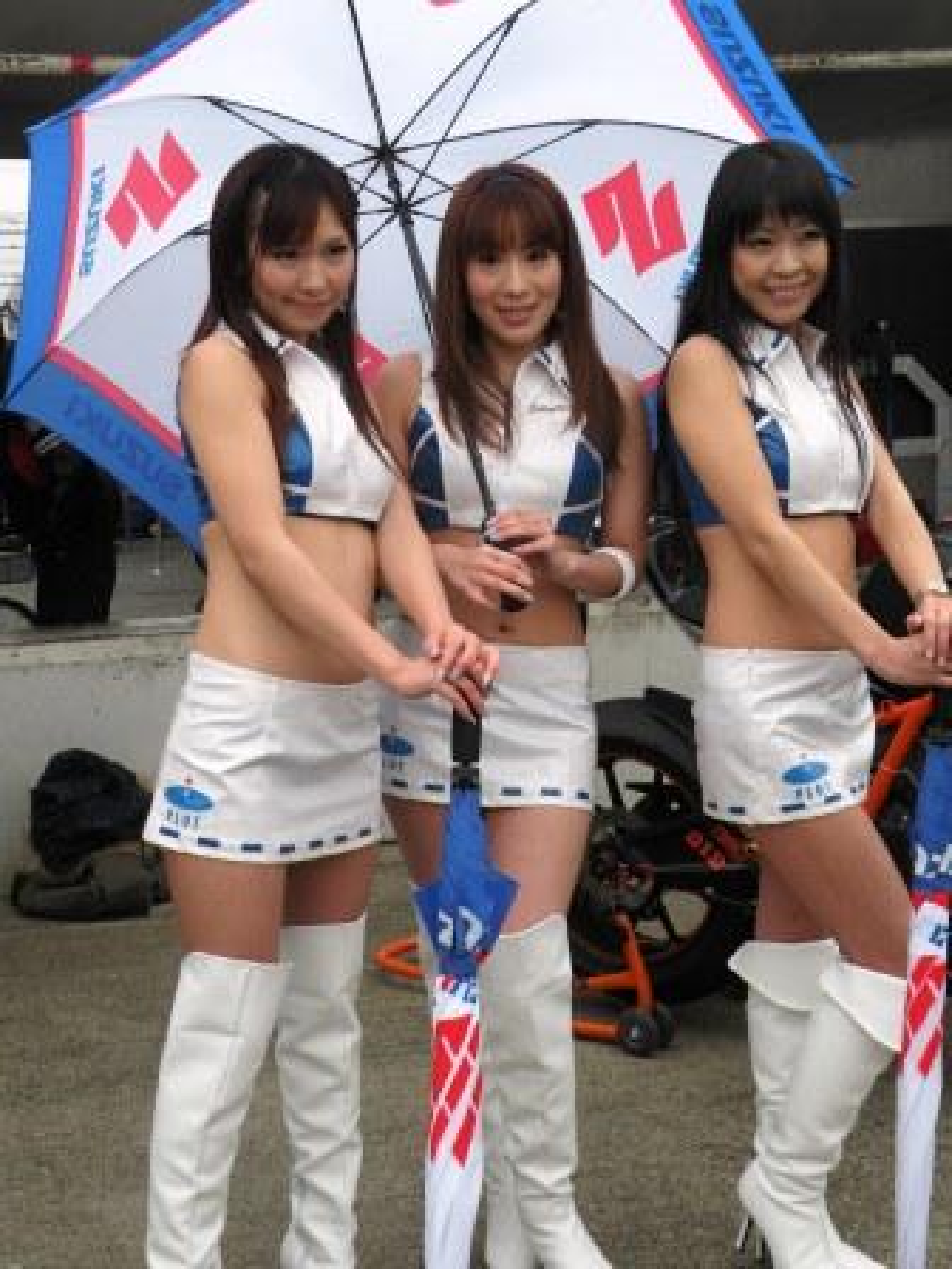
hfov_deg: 26.1
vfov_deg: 34.3
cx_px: 476
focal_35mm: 56
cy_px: 634
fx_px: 2053
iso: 64
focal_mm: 9.8
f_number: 4
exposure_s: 1/94.8
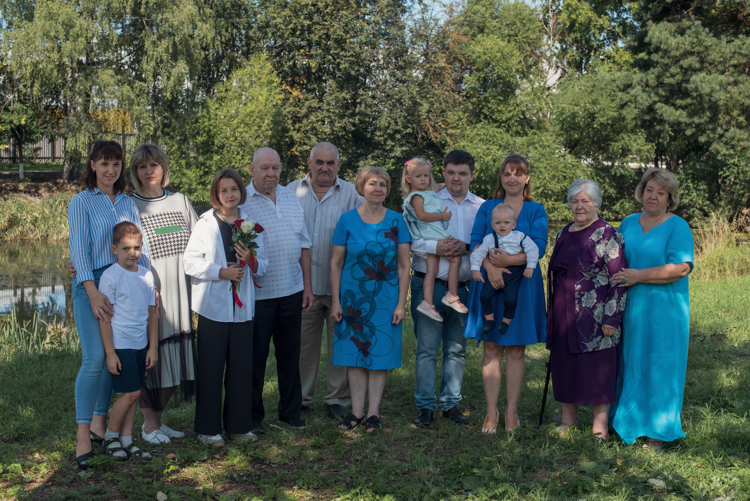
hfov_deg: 39.6
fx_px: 1042
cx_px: 375
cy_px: 250
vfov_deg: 27.0
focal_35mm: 50
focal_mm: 50
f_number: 6.3
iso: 160
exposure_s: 1/250
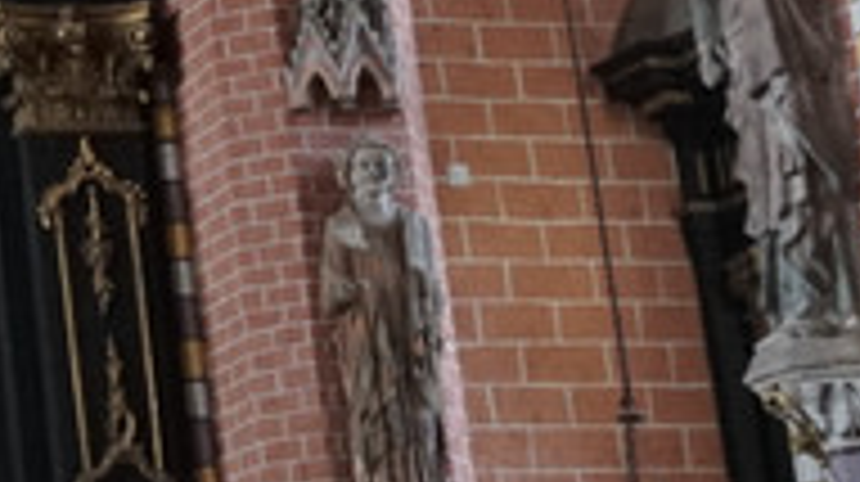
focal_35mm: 158
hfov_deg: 12.3
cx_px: -770
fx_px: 3599
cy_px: -41
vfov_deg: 7.6
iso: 1000
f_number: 3.5
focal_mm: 16
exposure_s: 1/25
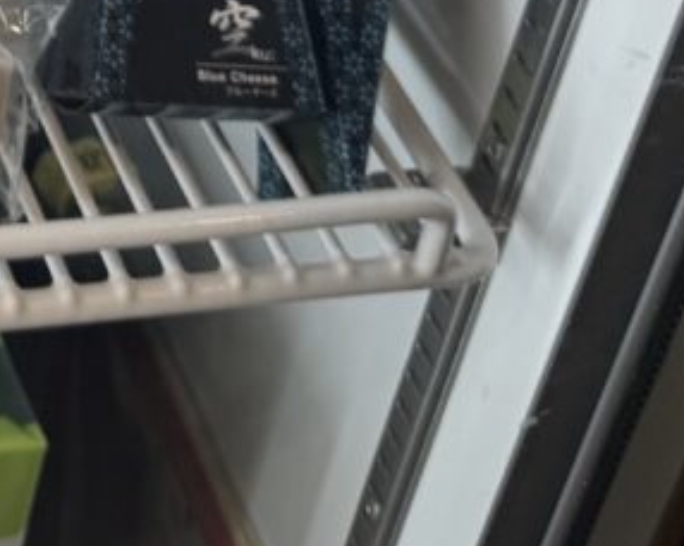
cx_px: -466
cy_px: -534
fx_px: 2123
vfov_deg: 12.8
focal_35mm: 105
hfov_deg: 16.1
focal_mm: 6.76
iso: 100
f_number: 1.78
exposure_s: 1/100
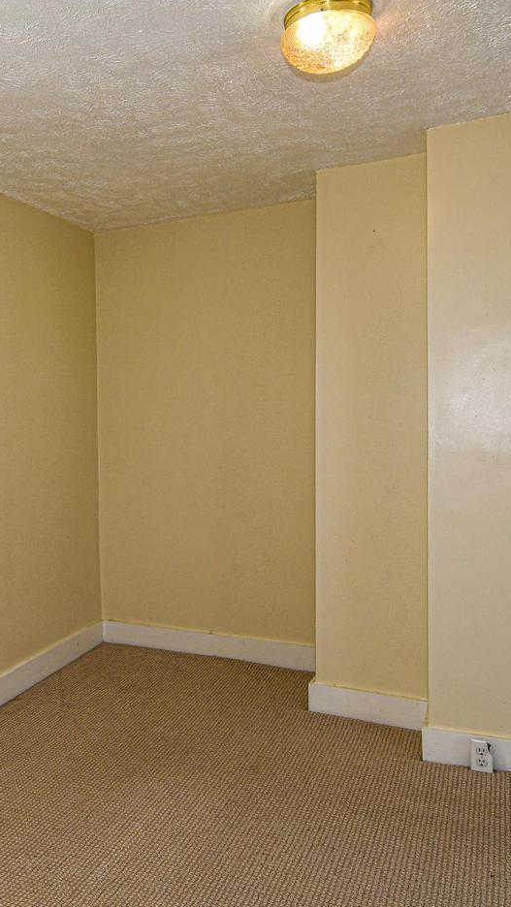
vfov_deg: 66.1
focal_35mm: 29
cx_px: 110
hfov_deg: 38.8
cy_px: 448
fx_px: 698
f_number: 6.3
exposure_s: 1/160
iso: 100
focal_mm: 12
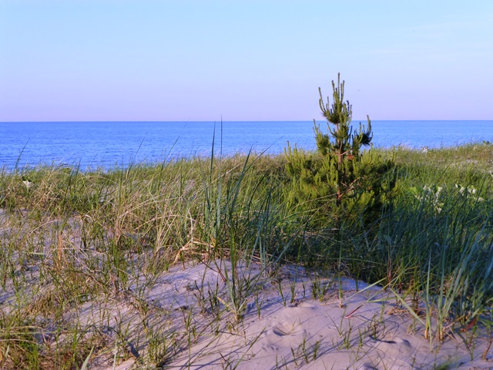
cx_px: 246
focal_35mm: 66
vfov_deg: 22.3
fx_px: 940
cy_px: 185
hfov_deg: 29.4
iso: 160
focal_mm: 11.7
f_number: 4.9
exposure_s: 1/320
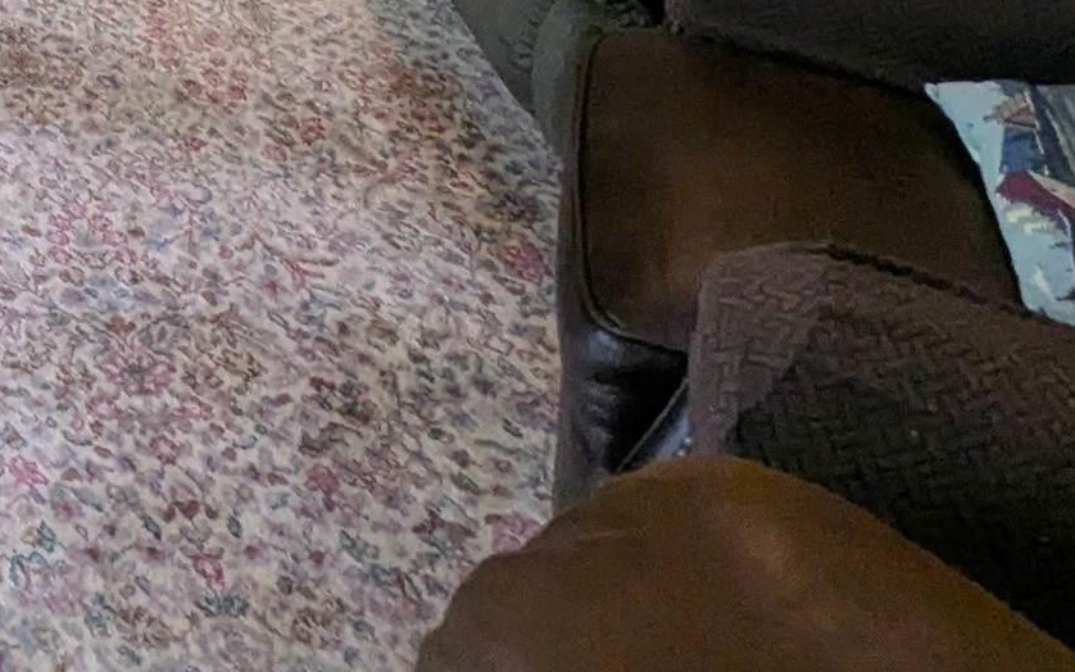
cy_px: -764
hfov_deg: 26.1
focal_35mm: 62
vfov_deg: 15.5
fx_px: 1817
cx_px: -454
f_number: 2.2
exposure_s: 1/60
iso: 119
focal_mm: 2.35
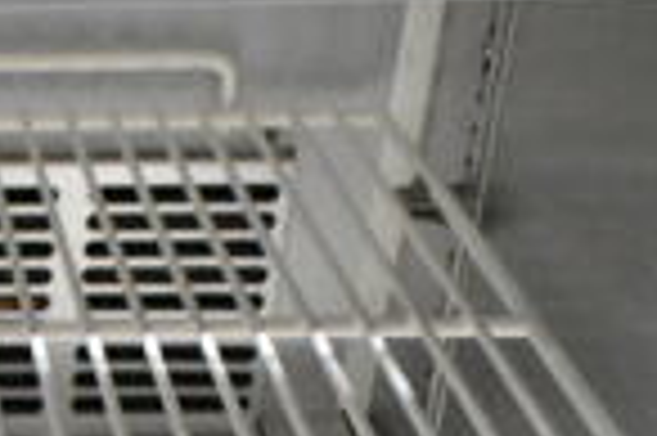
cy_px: 894
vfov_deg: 10.9
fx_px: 2060
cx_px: -234
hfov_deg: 16.9
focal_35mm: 113
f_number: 5
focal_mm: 18
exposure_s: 1/160
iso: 6400
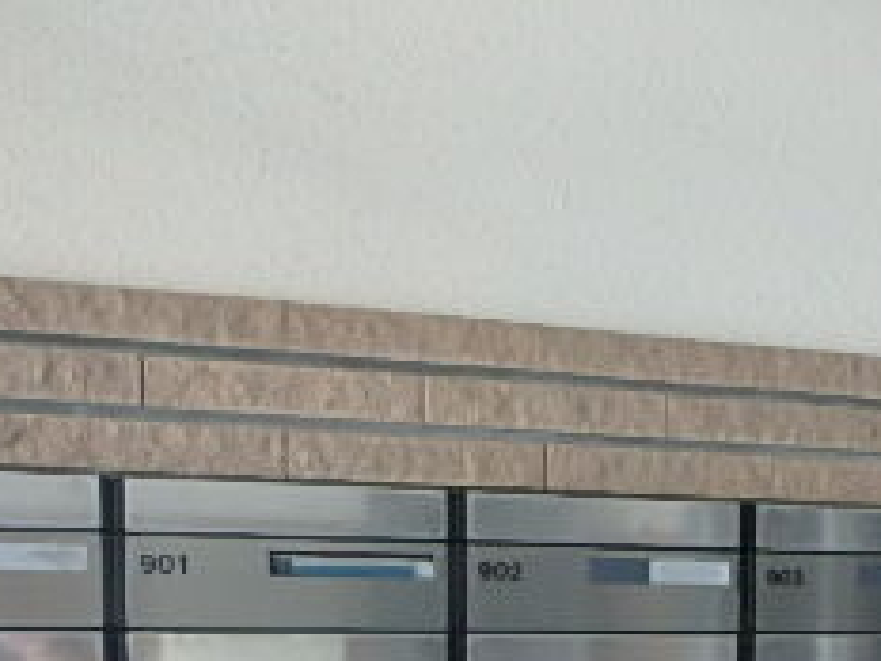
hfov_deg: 32.7
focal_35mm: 58
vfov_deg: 22.7
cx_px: 634
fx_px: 1476
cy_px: 847
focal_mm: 3.7
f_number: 3.5
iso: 640
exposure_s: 1/30
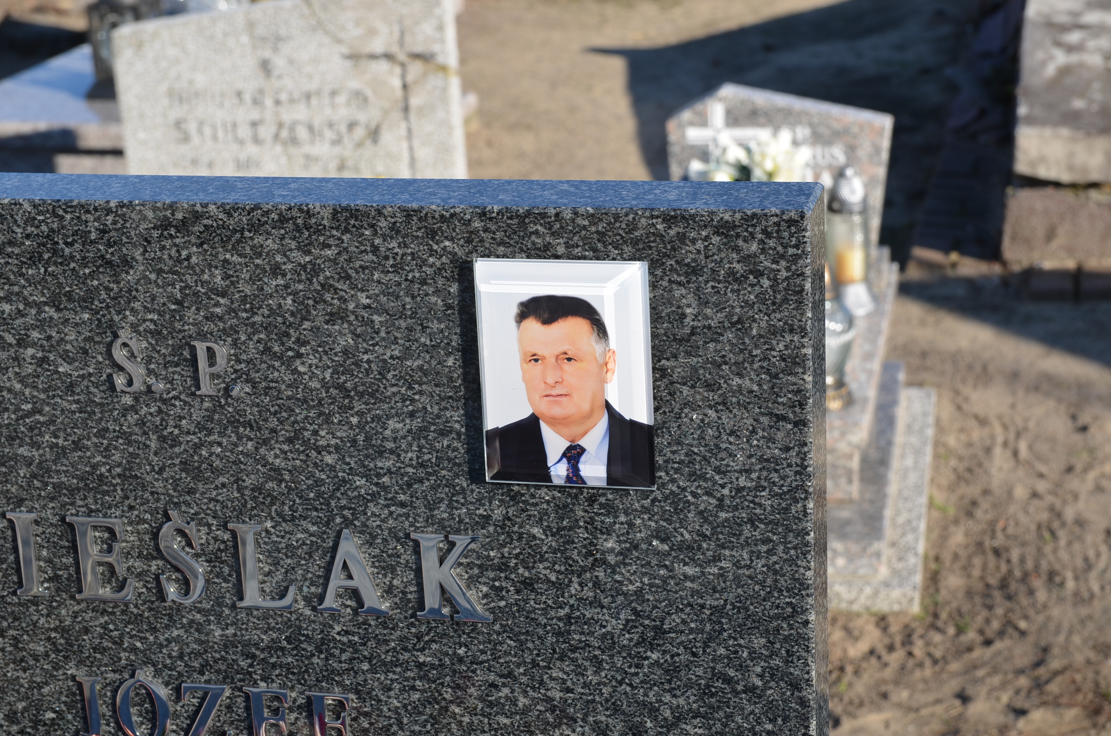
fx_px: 2310
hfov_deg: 27.0
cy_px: 368
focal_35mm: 75
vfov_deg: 18.1
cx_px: 556
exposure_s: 1/250
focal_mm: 50
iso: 140
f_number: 8
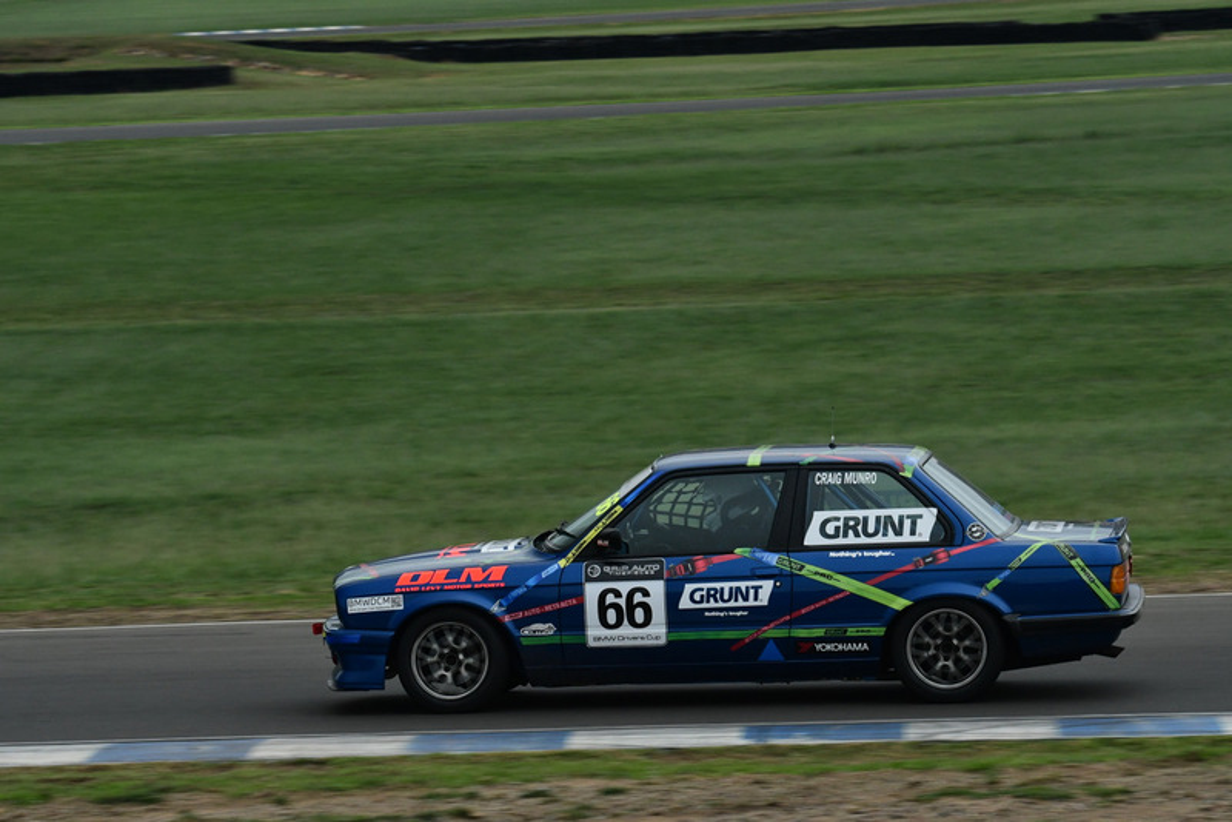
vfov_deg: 7.6
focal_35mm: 180
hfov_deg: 11.4
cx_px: 616
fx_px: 6162
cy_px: 411
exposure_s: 1/400
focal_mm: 120
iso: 1600
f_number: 11
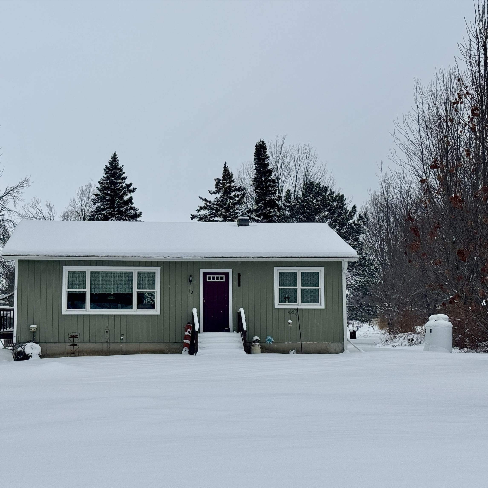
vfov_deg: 30.0
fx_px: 909
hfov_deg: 29.9
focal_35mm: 57
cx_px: 184
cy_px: 245
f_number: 1.78
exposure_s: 1/10526
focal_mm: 6.76
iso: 64
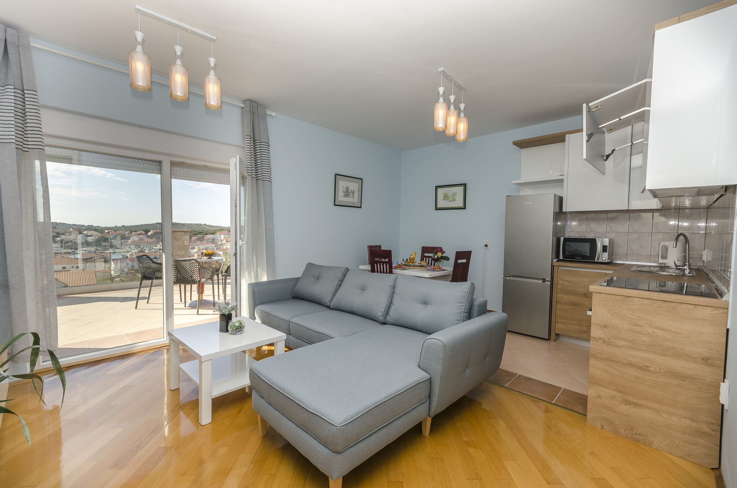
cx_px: 368
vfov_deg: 77.1
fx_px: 306
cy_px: 244
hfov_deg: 100.5
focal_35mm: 15
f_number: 9
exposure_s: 1/160
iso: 100
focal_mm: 10
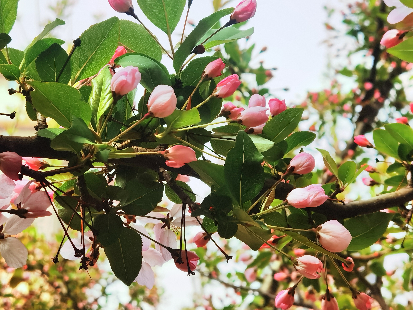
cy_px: 155
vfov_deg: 18.2
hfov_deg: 24.1
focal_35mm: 81
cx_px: 206
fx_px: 966
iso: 50
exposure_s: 1/1678
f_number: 1.9
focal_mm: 6.71
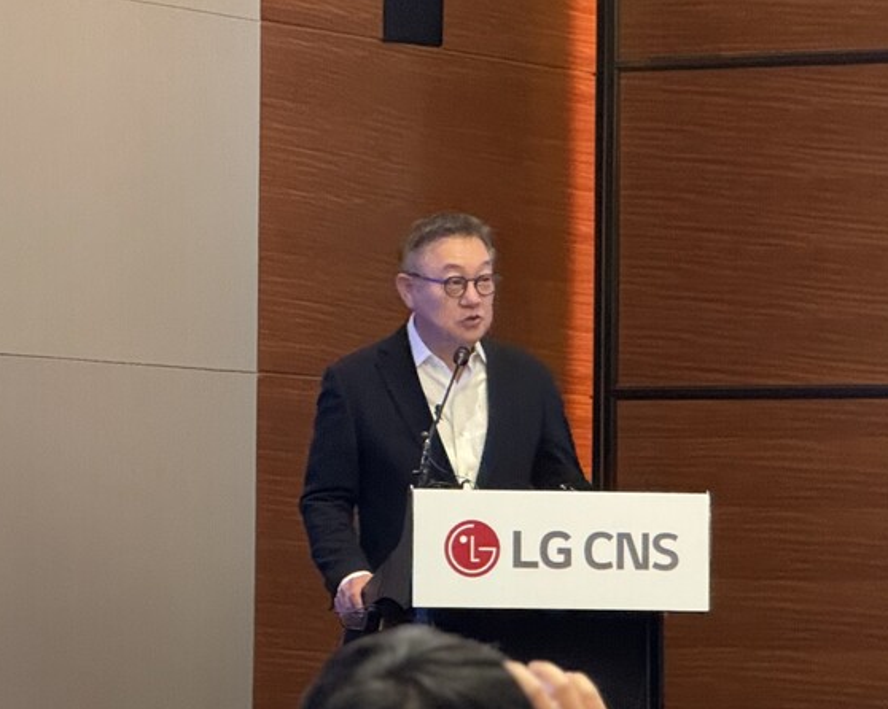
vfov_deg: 12.2
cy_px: 356
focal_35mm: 126
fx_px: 3310
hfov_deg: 15.3
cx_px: 468
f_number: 2.8
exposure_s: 1/30
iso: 1600
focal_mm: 15.66
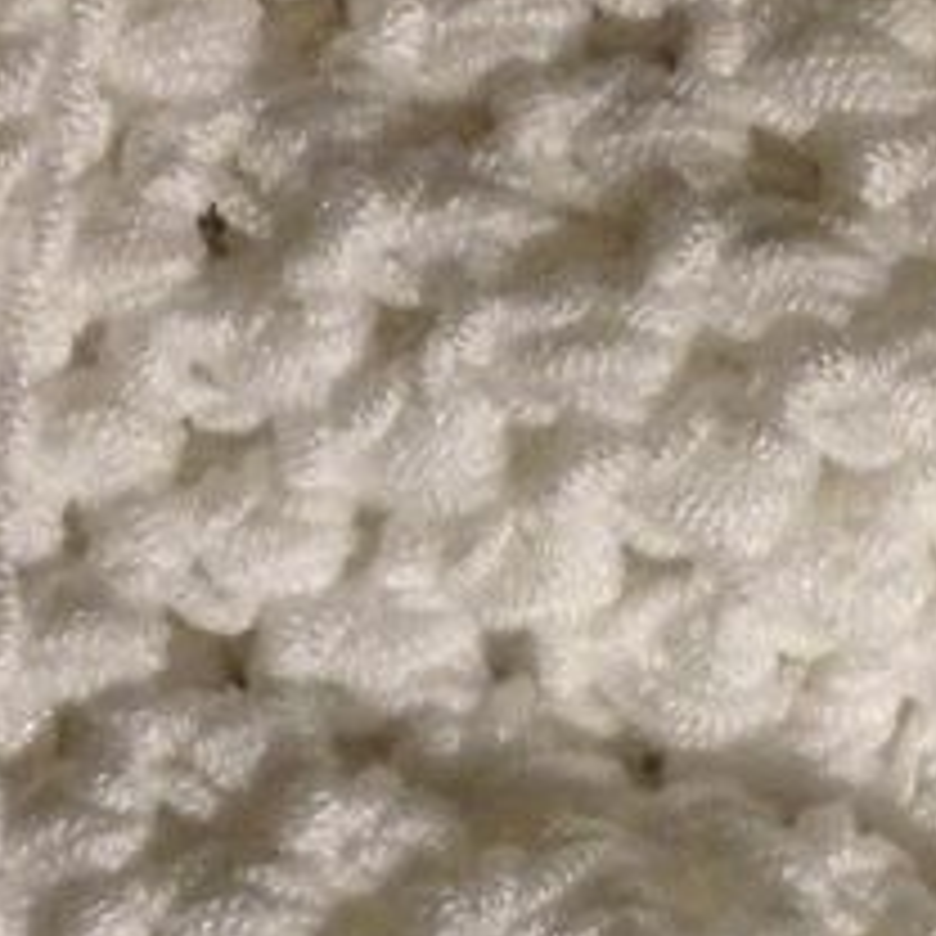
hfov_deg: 15.5
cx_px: 585
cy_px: 814
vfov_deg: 15.4
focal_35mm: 112
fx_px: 3426
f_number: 2.4
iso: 320
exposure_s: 1/20
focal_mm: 4.12
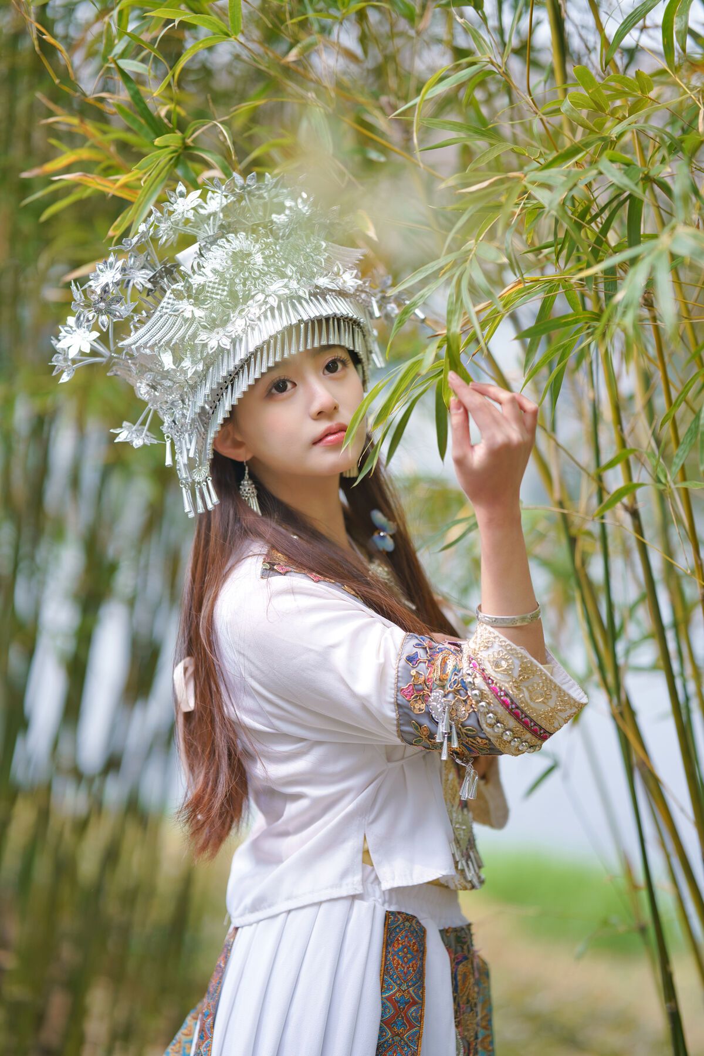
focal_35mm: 85
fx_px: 2492
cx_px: 352
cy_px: 528
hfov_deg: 16.1
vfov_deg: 23.9
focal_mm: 85
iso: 100
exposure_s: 1/1000
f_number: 1.4
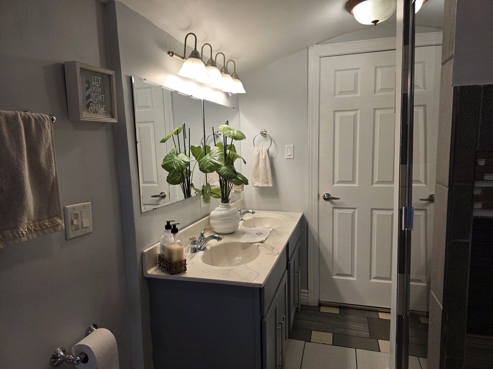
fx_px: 328
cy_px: 184
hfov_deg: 73.9
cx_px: 246
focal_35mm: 23
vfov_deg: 58.9
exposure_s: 1/120
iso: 50
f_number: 1.7
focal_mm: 6.3
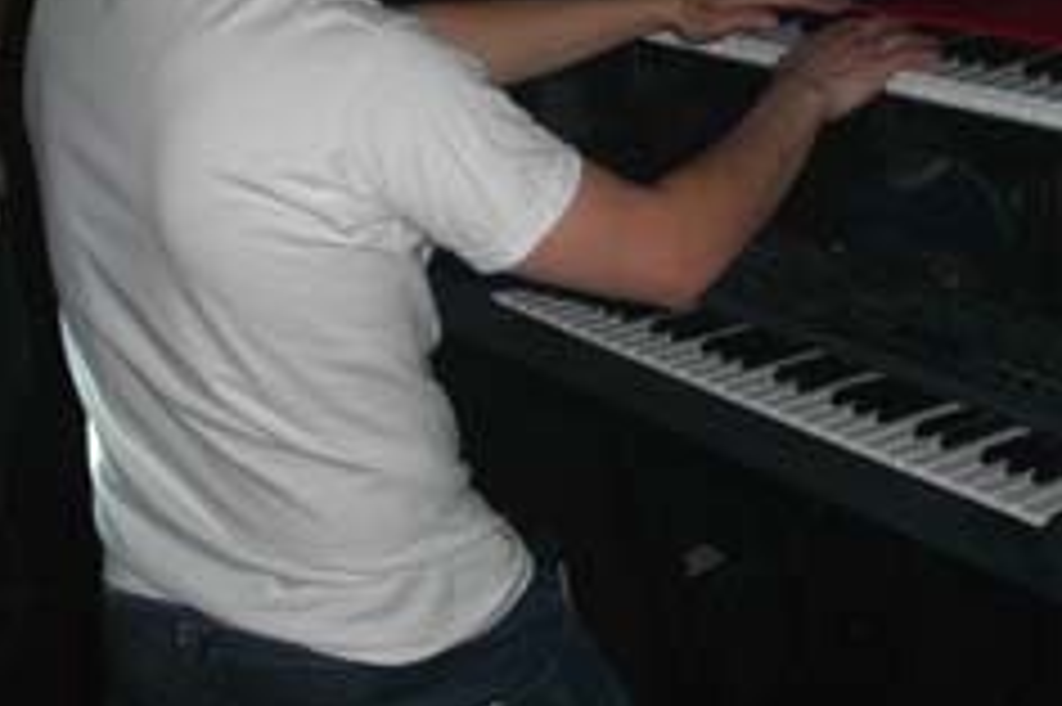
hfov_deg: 30.1
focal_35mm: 67
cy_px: 135
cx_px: 526
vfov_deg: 20.0
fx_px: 1975
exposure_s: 1/30
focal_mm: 7.8
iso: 100
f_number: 2.8
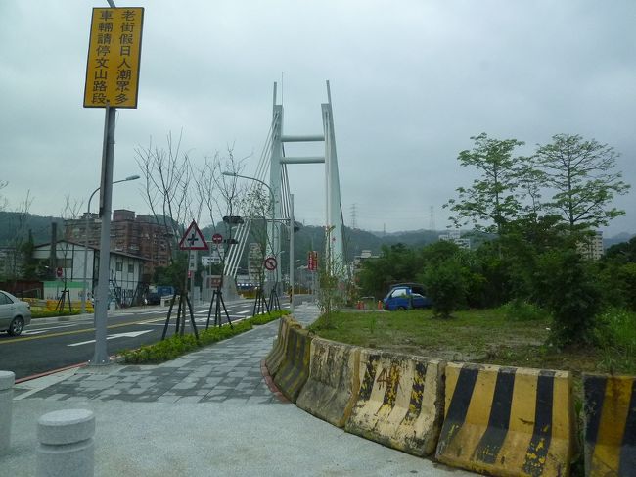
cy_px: 238
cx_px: 318
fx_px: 459
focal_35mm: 25
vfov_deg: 54.8
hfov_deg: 69.4
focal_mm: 4.5
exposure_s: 1/200
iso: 320
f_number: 2.8
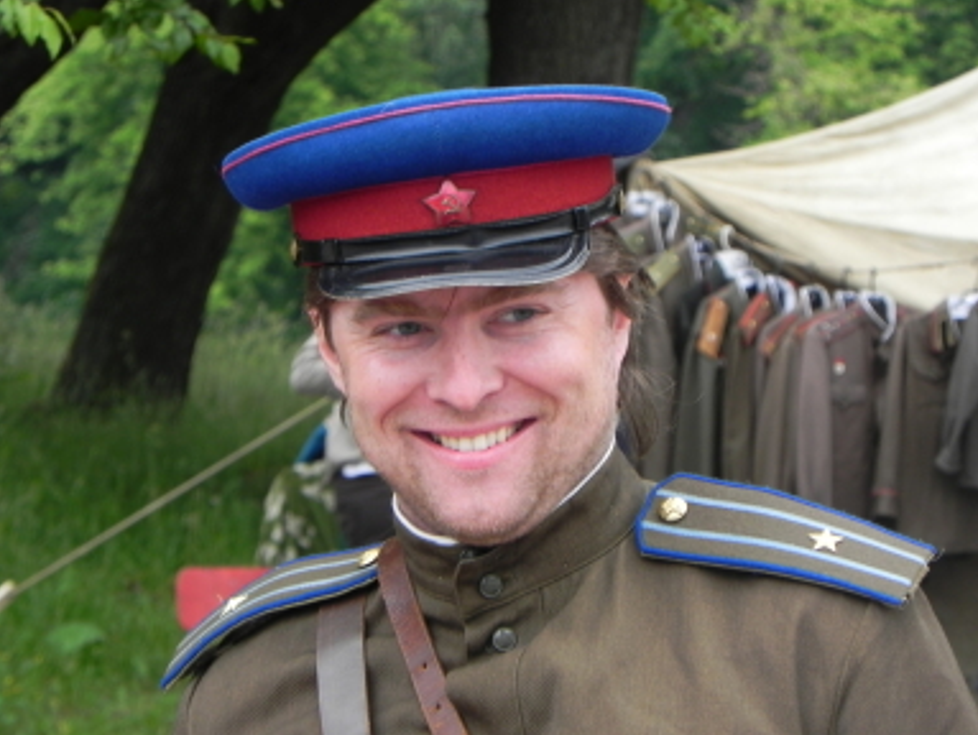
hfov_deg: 10.3
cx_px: 508
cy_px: 373
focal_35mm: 192
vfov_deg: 7.7
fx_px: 5430
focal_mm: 32.7
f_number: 4.5
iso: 160
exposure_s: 1/143
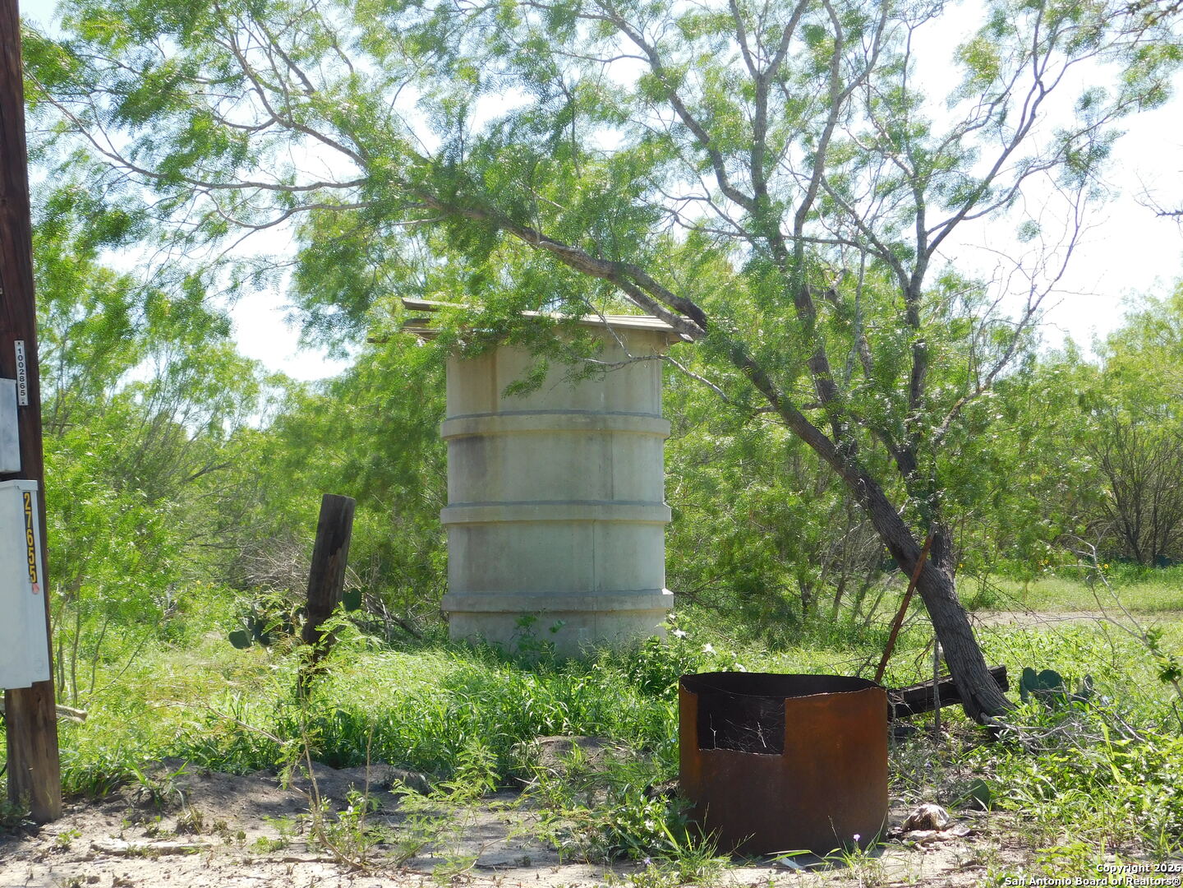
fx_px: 2016
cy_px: 444
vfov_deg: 24.8
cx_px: 592
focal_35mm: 59
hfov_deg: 32.7
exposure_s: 1/400
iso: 125
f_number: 4
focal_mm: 10.4
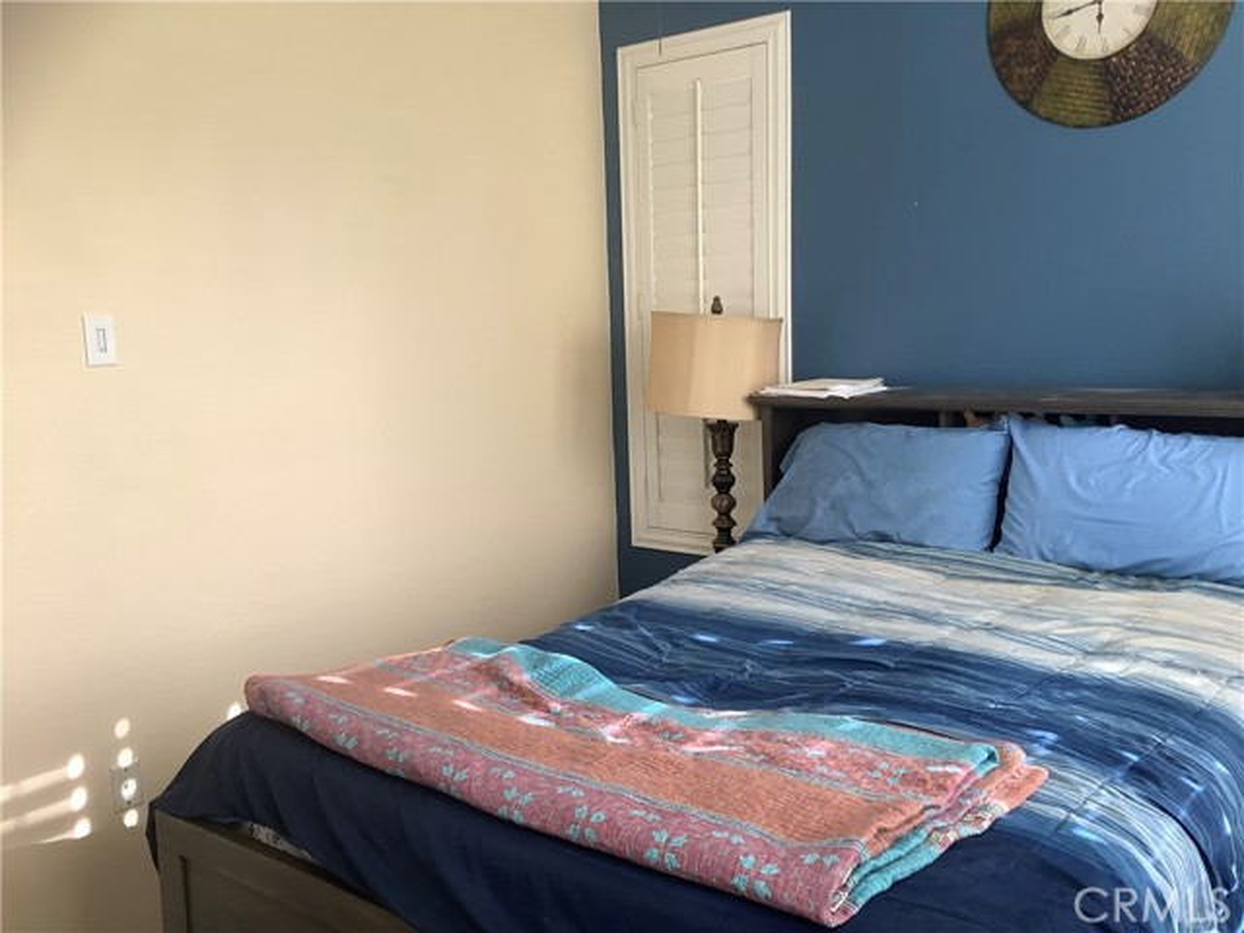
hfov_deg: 58.4
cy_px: 466
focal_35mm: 31
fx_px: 1114
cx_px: 622
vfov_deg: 45.4
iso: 50
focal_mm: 3.3
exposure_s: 1/60
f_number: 2.4
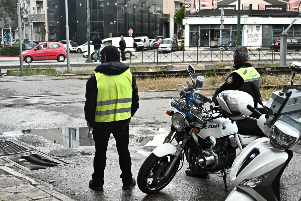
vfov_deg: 25.1
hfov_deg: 36.9
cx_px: 150
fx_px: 451
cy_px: 100
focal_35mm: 54
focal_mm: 36
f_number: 4
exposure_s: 1/3200
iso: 1250
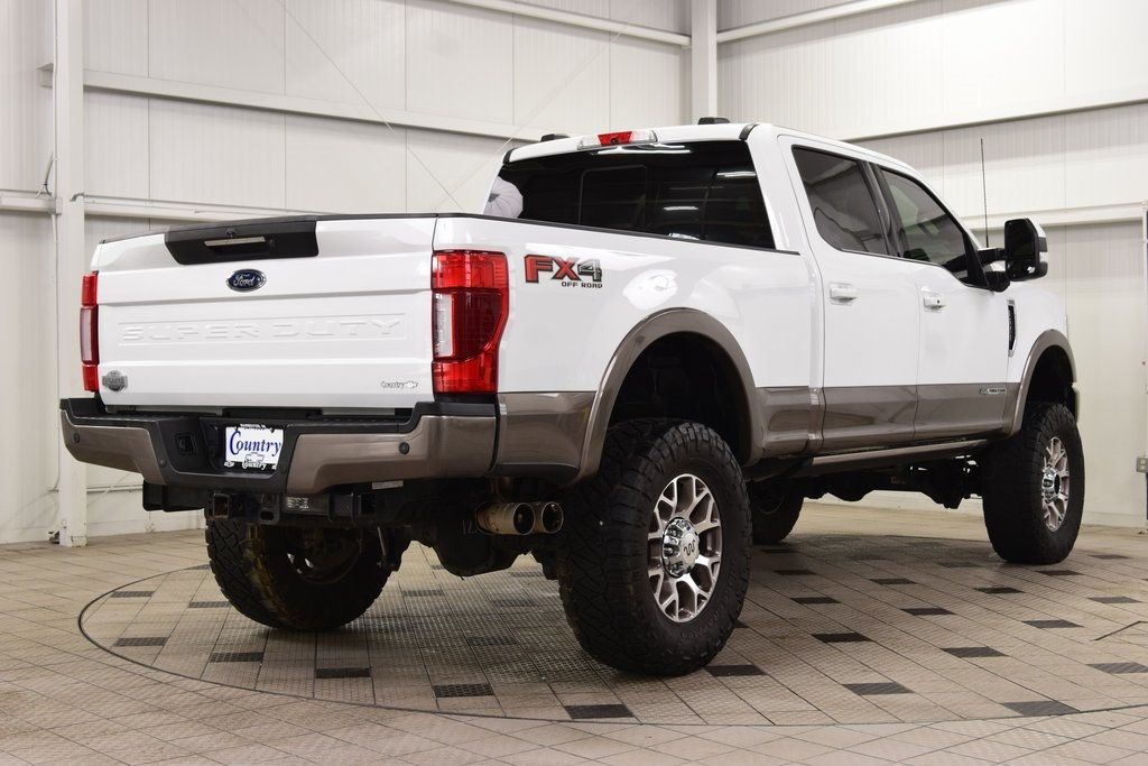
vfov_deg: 26.5
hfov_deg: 38.9
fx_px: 1626
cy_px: 383
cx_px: 574
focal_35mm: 51
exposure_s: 1/30
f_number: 7.1
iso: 640
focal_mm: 34
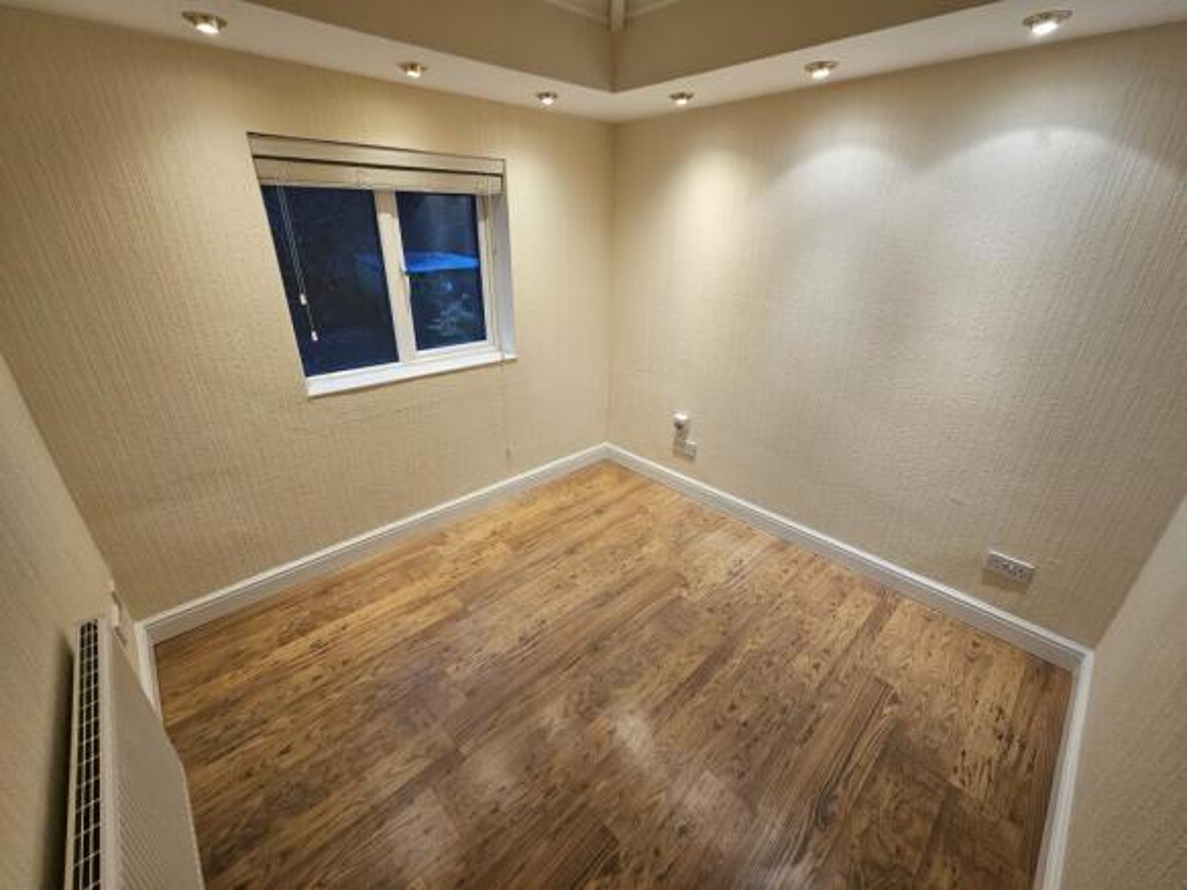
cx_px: 594
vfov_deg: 89.9
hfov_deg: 106.2
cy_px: 445
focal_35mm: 13
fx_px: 446
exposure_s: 1/50
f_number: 2.2
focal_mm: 2.2
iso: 100
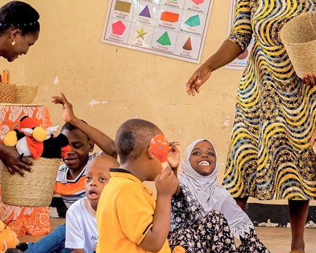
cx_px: 277
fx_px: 1076
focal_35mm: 115
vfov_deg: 13.4
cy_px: 105
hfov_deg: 16.5
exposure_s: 1/160
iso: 800
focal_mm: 50
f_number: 4
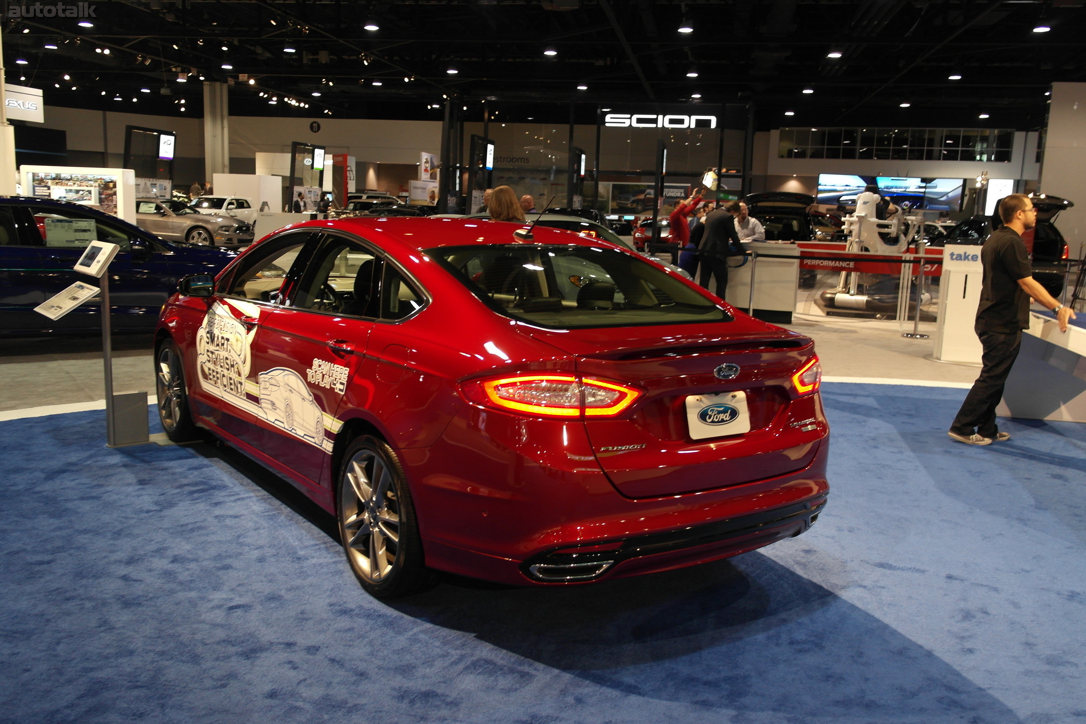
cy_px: 362
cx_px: 543
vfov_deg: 43.6
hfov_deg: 61.9
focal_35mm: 30
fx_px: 905
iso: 400
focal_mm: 20
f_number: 3.5
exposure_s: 1/60
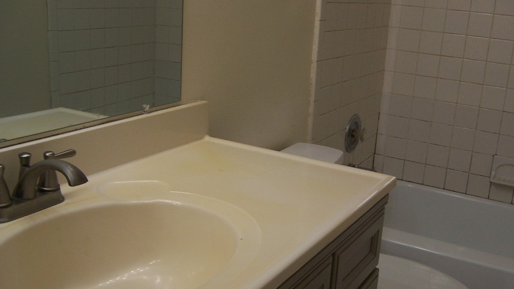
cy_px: 151
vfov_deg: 29.0
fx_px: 559
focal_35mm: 41
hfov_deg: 49.3
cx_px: 285
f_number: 2.8
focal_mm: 5.5
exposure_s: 1/60
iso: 80
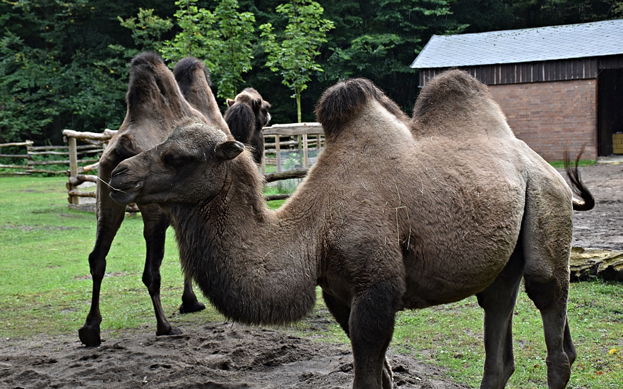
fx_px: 1103
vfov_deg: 20.0
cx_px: 310
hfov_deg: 31.5
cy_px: 205
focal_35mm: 65
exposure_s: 1/200
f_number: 7.1
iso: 400
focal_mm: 42
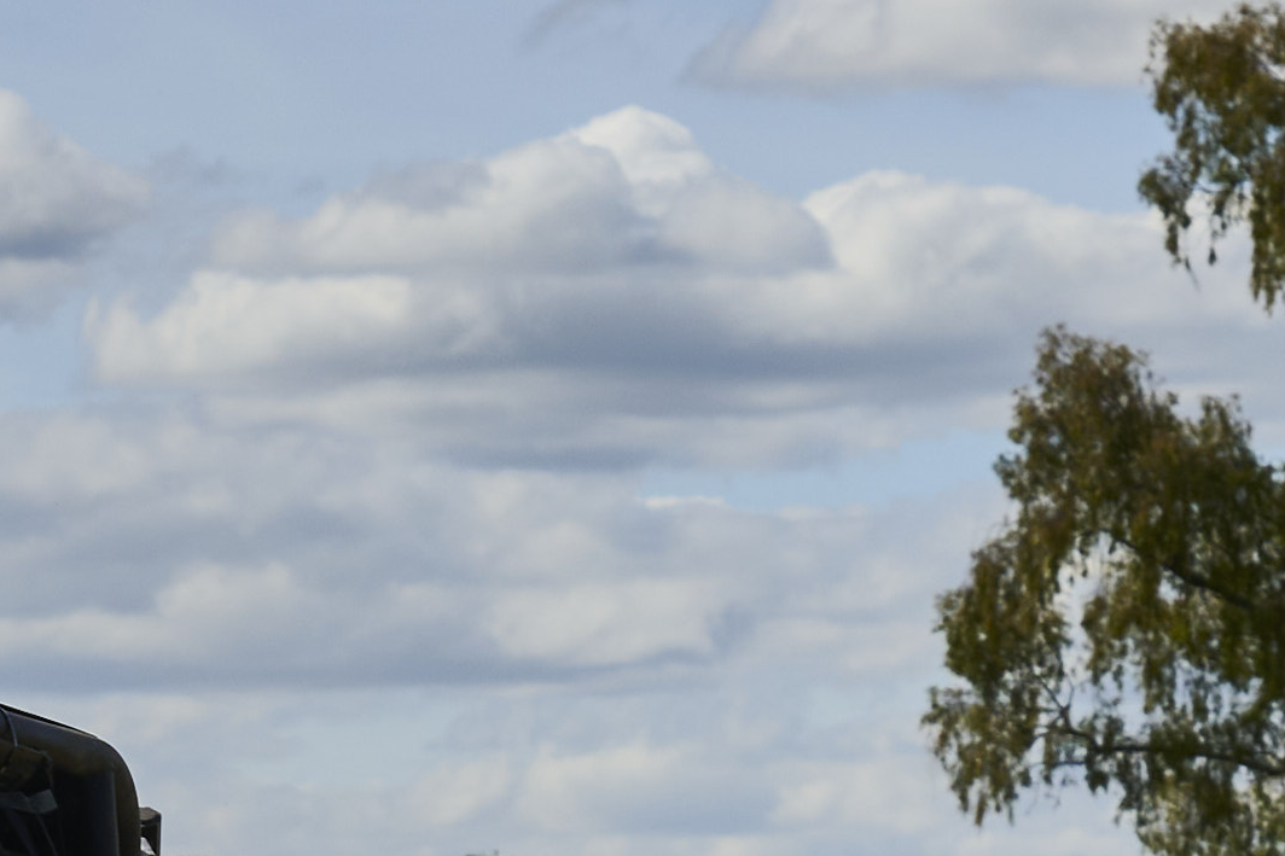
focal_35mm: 326
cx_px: 170
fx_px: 11634
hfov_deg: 6.3
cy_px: 974
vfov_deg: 4.2
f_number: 5.6
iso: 110
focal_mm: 42
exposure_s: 1/1250
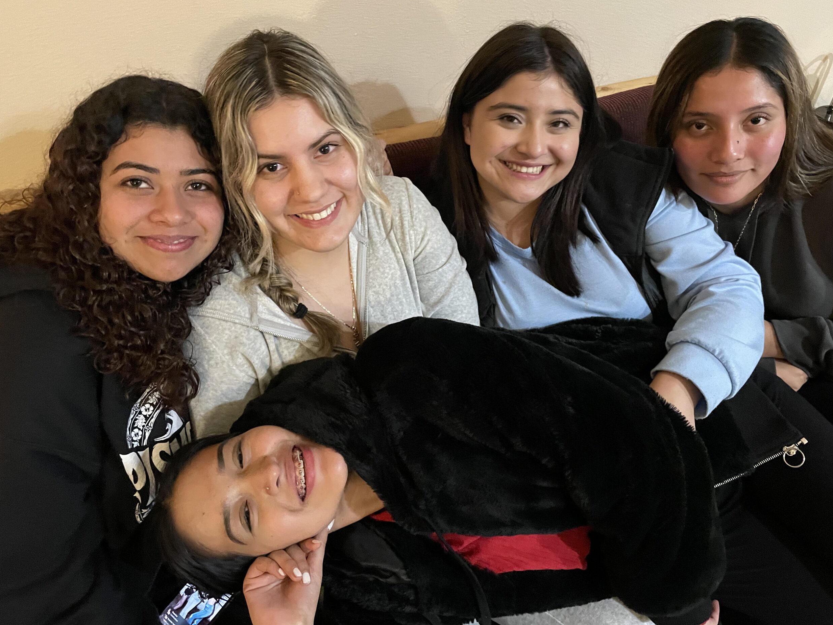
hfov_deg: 65.3
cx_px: 415
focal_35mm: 27
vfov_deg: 51.3
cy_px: 301
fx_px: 650
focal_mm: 4.2
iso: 1000
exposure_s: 1/30
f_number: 1.6
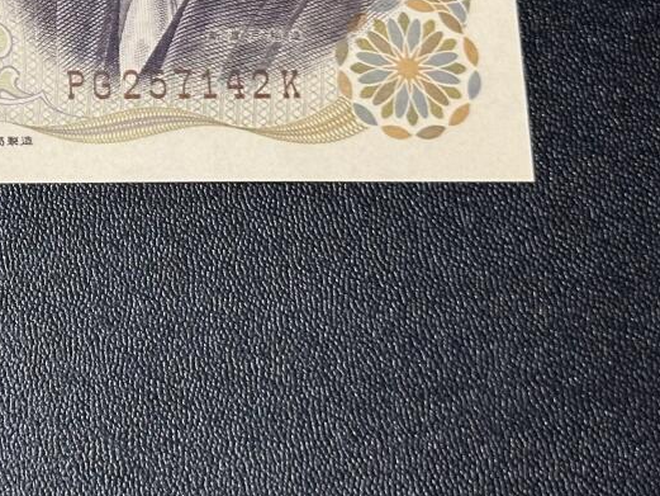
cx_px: -165
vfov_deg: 11.2
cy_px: -133
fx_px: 2460
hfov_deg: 14.7
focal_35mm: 129
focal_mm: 6.86
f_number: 1.78
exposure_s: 1/50
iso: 125
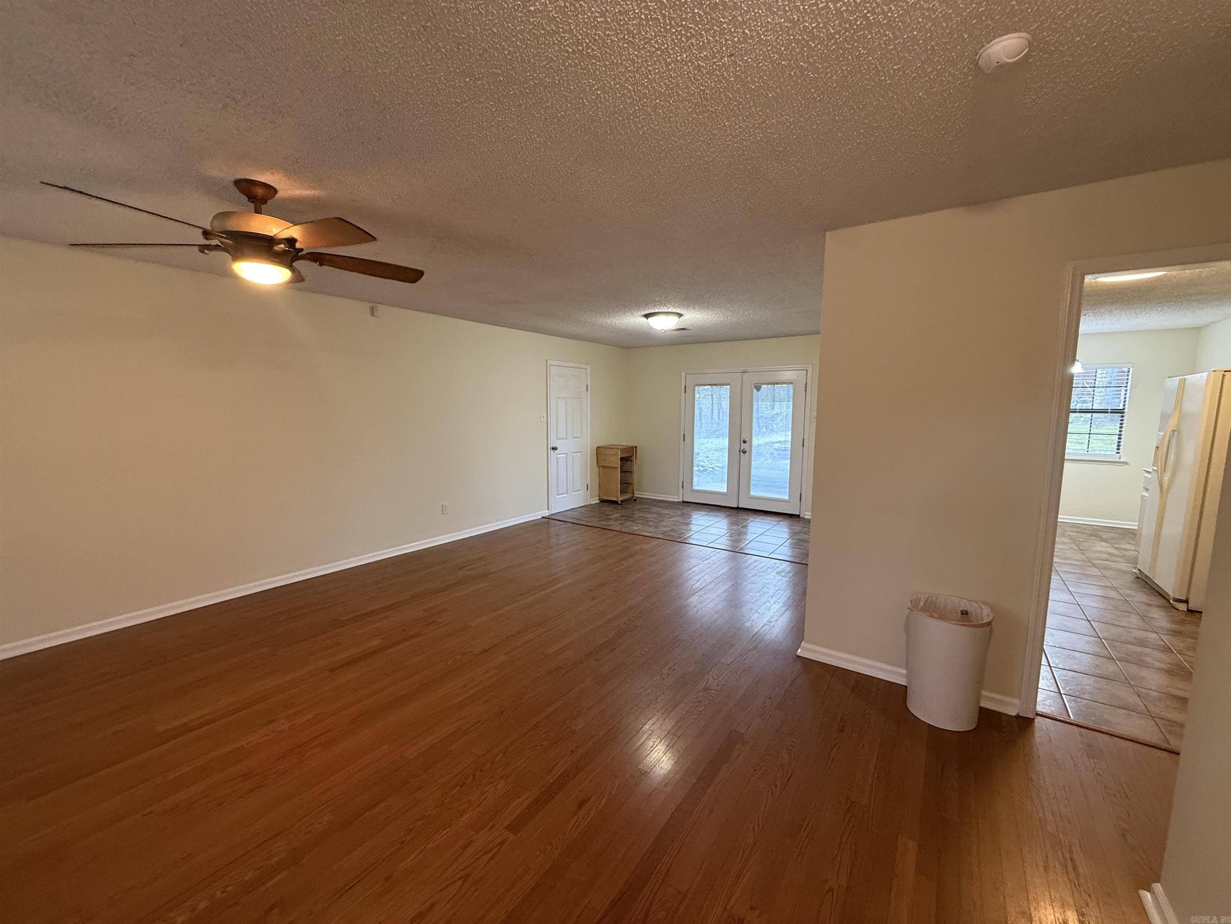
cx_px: 616
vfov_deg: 85.7
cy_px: 462
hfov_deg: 102.1
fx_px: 498
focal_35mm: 14
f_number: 2.2
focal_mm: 2.22
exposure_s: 1/60
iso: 200
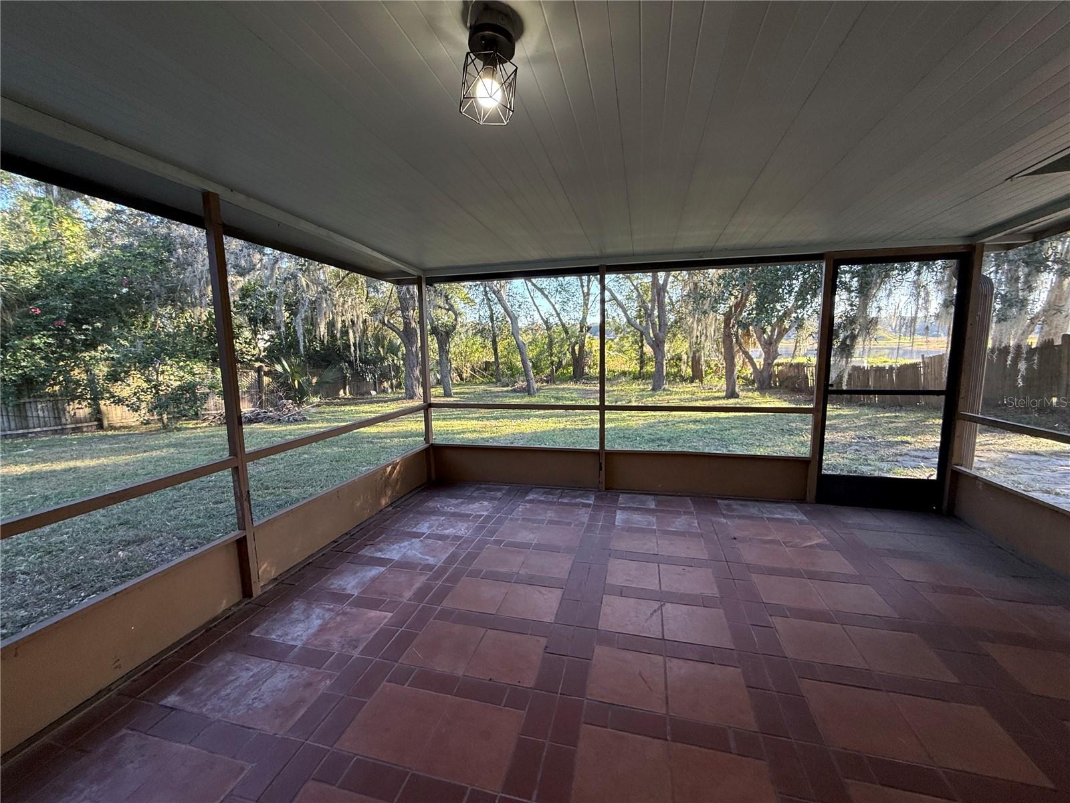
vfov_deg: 85.7
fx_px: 433
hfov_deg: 102.1
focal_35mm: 14
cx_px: 535
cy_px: 402
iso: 100
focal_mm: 2.22
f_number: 2.2
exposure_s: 1/100
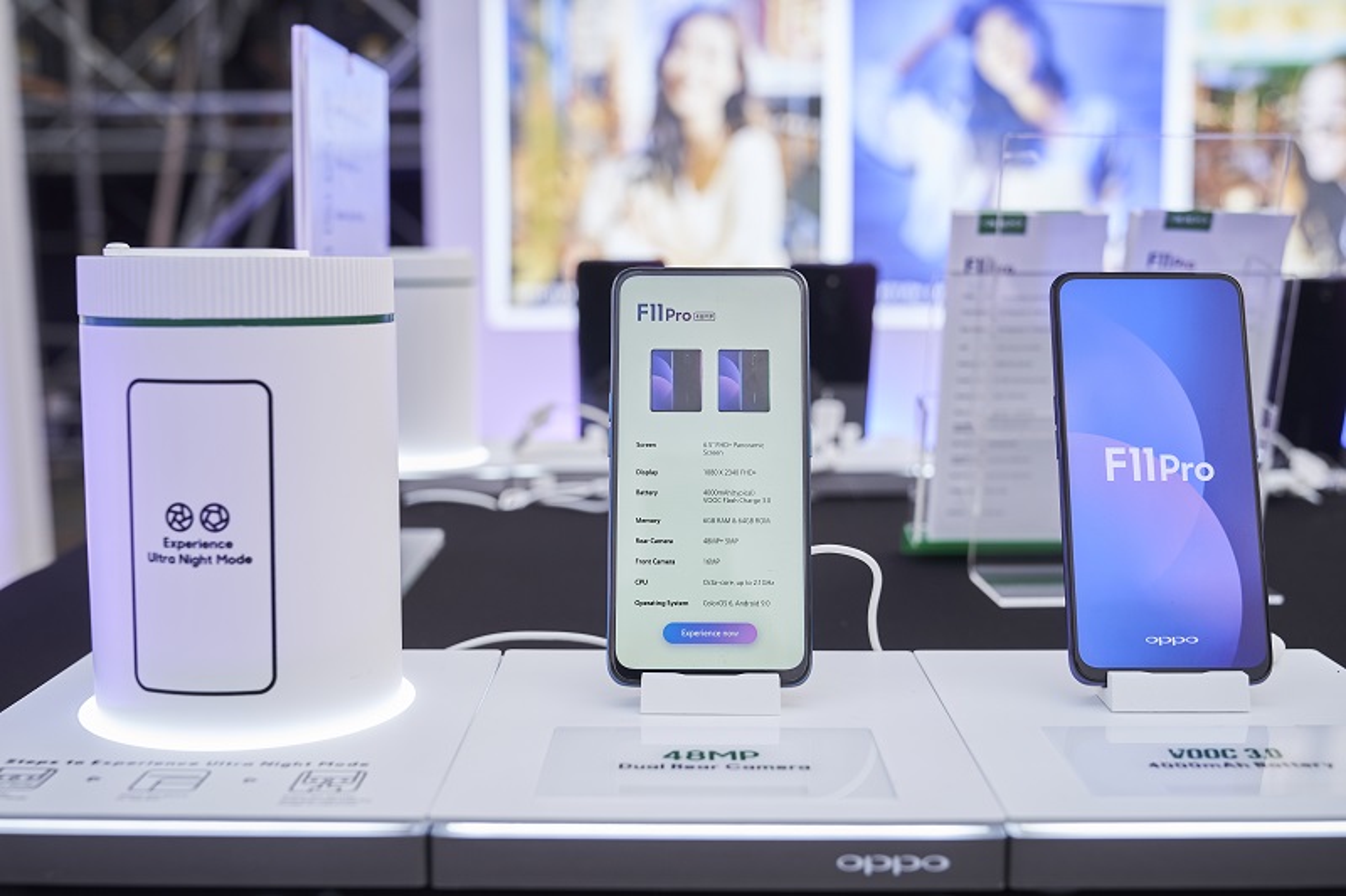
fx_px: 1495
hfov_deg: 48.5
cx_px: 673
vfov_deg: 33.4
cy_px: 448
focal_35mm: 40
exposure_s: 1/100
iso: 320
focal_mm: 40
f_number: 4
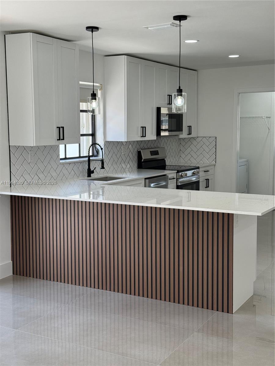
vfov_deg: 39.7
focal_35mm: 48
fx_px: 508
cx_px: 138
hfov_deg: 30.3
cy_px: 183
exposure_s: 1/200
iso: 50
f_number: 1.78
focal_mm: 6.76
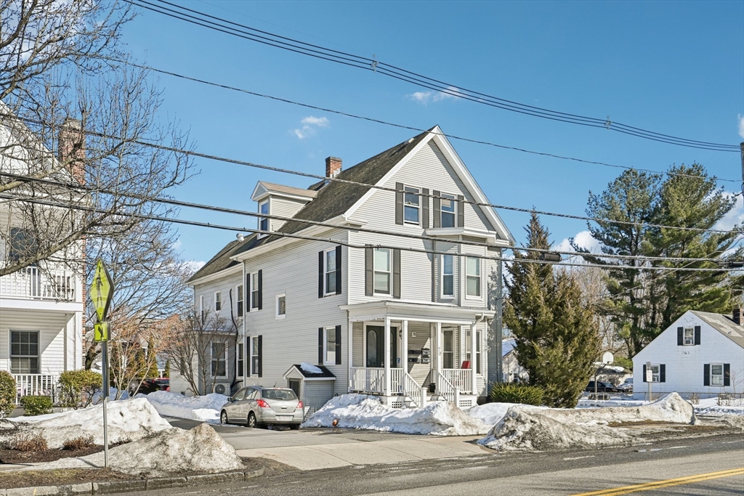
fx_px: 620
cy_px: 248
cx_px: 372
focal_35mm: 30
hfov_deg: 61.9
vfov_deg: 43.6
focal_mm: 30
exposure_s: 1/1250
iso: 400
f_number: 8
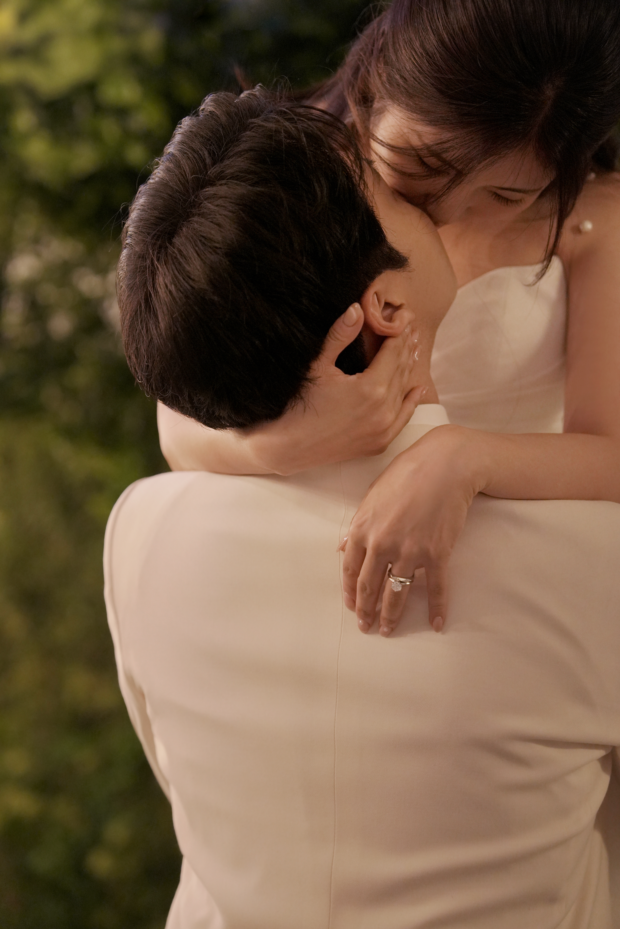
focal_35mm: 64
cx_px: 310
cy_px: 464
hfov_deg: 21.2
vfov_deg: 31.4
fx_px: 1653
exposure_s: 1/80
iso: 2500
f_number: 2.8
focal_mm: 64
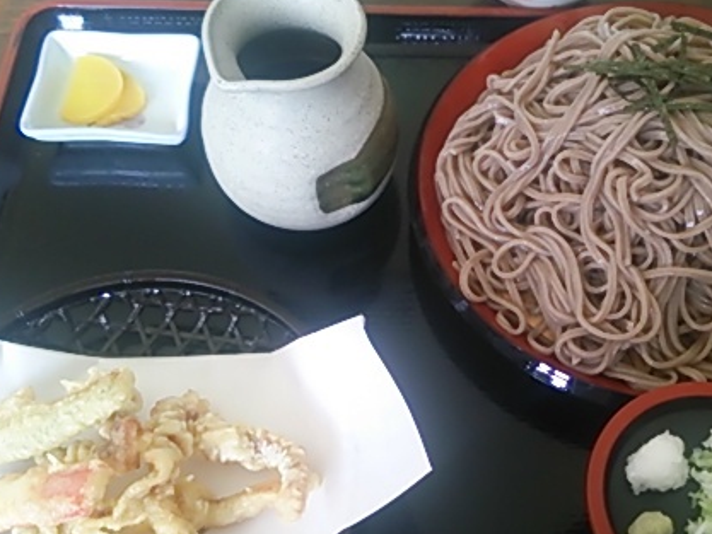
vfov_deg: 31.4
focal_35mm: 46
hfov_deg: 41.0
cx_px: 439
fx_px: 946
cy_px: 333
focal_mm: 4.06
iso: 100
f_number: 1.94
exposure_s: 1/44
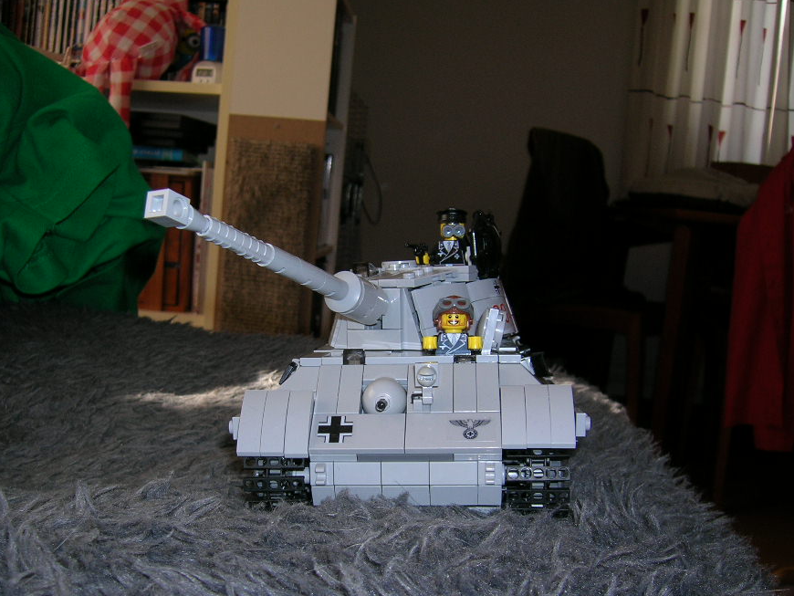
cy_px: 348
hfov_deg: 46.7
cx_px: 360
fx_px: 918
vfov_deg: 35.9
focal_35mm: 40
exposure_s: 1/60.1
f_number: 2.9
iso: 50
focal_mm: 5.7
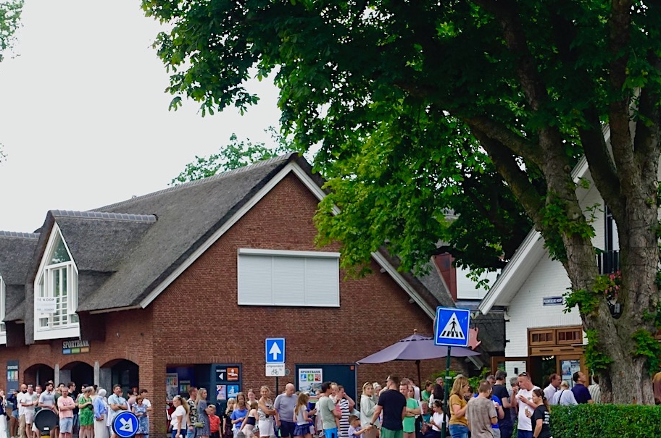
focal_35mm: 66
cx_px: 268
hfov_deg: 30.5
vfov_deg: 20.5
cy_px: 239
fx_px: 1210
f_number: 3.5
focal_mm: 15.94
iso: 800
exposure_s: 1/400
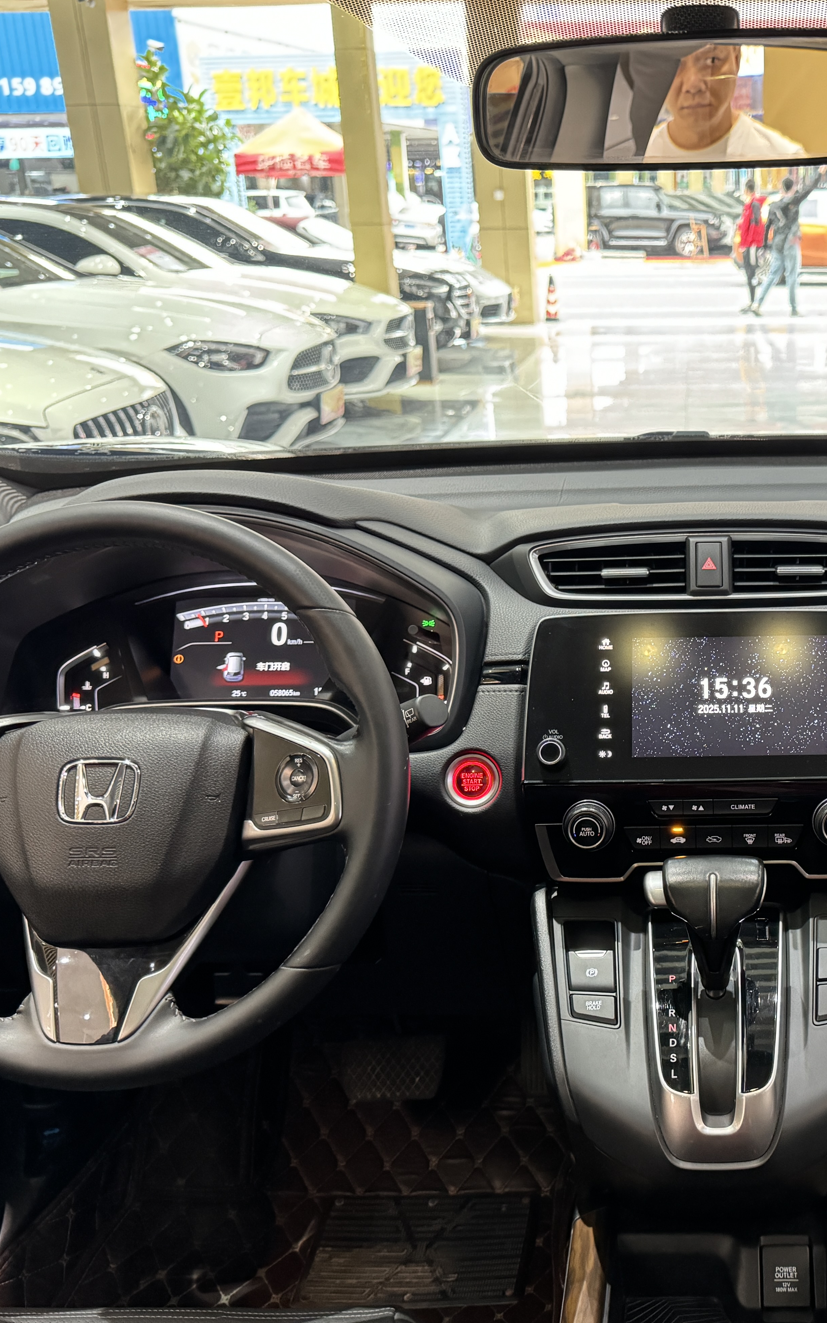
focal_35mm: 37
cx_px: 706
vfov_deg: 52.7
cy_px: 701
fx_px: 1334
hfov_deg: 33.1
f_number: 1.78
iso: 800
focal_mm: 6.86
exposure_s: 1/50
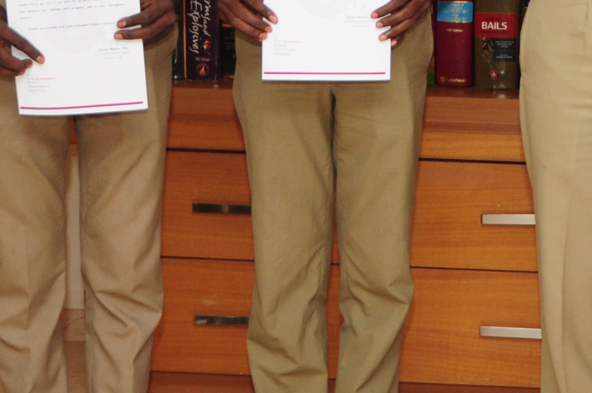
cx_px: 562
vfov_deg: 10.4
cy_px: 35
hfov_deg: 15.5
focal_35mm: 131
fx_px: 2147
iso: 400
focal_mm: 25
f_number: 4
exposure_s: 1/80
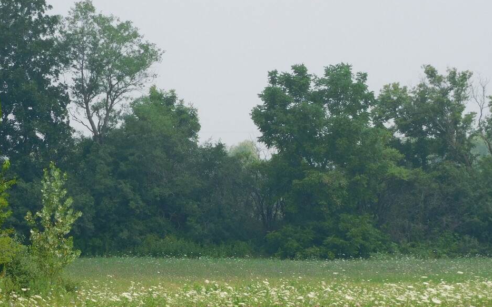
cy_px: 171
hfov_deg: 9.6
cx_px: 201
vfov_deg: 6.0
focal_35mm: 218
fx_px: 2922
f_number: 5.2
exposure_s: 1/500
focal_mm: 26.9
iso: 125
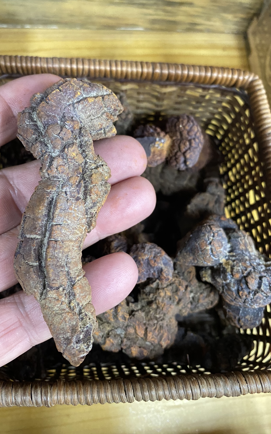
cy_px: 214
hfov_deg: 45.9
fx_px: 319
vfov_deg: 68.4
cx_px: 117
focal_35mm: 27
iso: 400
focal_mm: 4.25
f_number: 1.8
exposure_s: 1/40
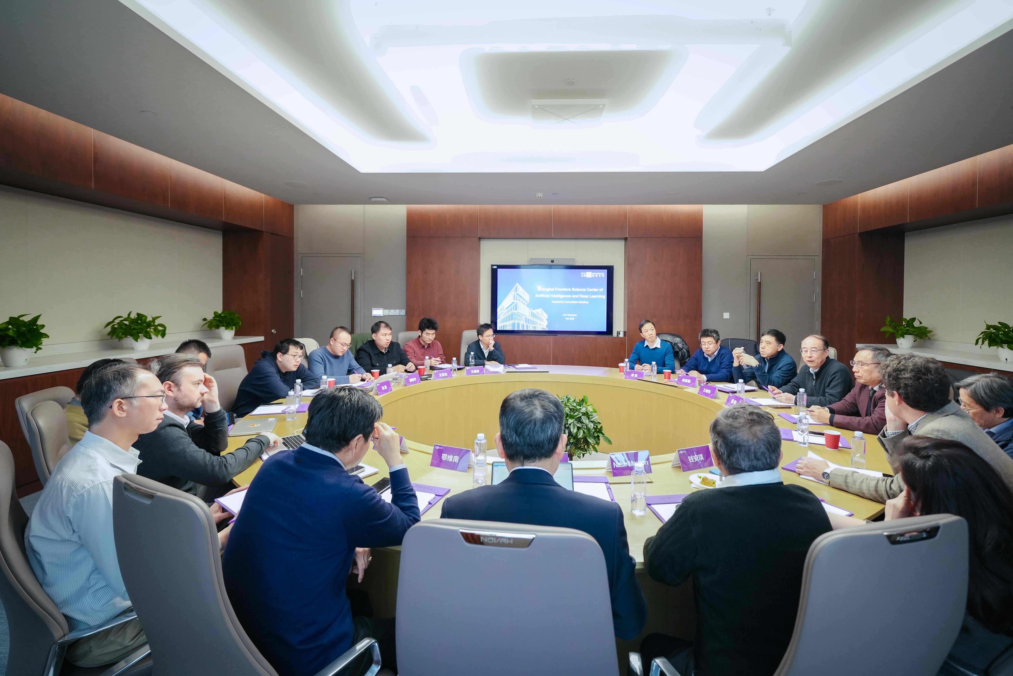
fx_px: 422
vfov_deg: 77.3
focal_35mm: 15
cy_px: 338
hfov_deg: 100.4
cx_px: 506
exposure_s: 1/100
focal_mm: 15
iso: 2500
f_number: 4
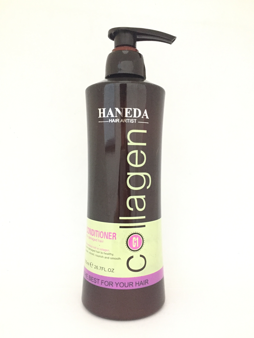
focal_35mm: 29
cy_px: 169
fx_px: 284
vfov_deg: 61.7
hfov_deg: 48.2
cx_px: 127
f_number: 2.2
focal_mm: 4.15
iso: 400
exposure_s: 1/17
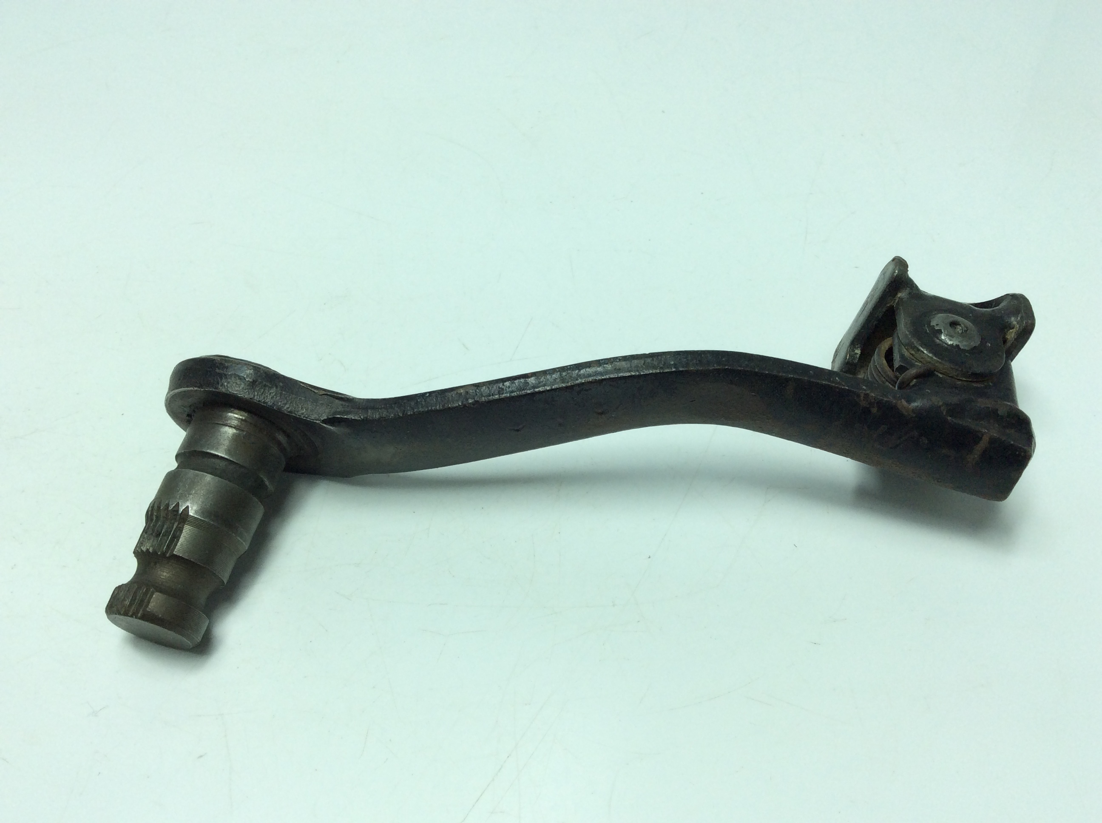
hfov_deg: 56.9
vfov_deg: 44.1
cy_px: 412
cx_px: 551
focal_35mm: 32
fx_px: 1017
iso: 32
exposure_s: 1/608
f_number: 2.4
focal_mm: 3.3
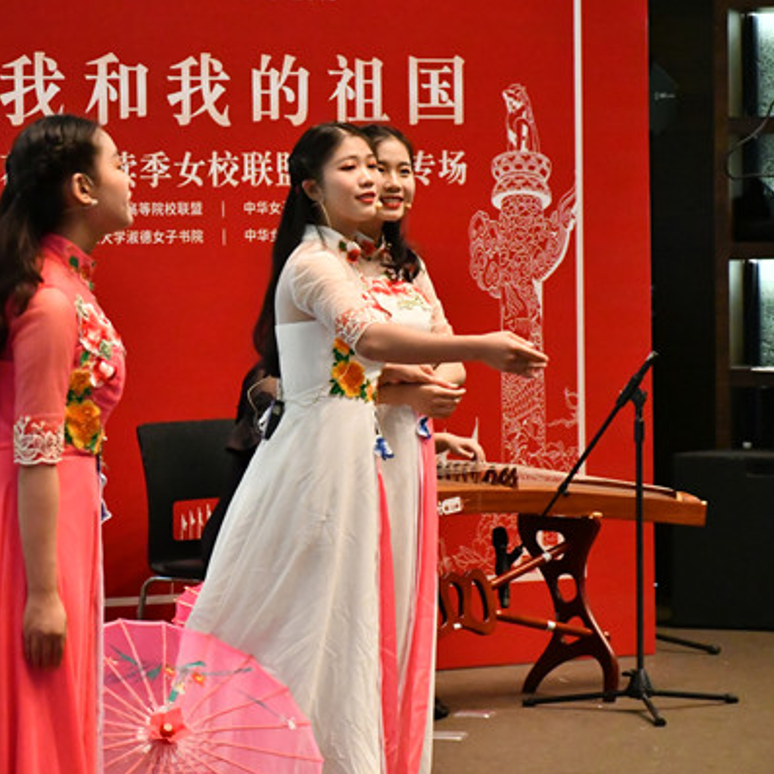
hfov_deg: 11.3
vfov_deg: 11.3
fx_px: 3896
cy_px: 388
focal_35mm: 154
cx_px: 271
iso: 8000
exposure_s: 1/100
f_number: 5.6
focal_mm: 80
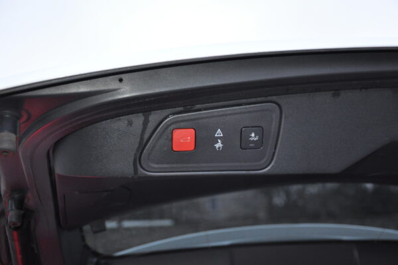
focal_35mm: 57
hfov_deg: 35.1
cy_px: 132
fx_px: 630
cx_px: 199
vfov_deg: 23.7
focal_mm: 38
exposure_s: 1/60
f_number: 4.5
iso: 800
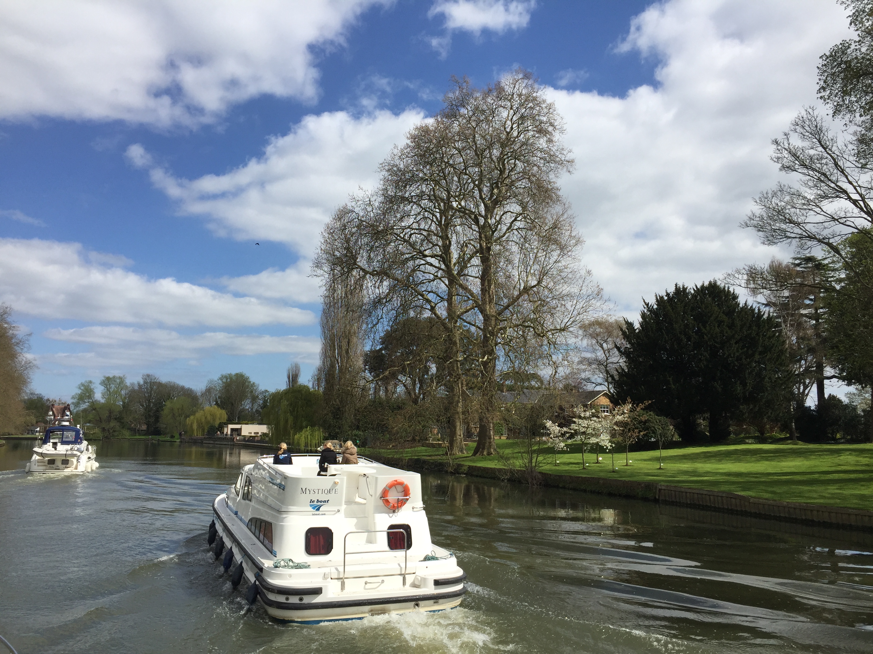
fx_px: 731
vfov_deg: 48.2
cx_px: 436
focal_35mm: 29
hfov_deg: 61.7
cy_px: 327
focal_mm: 4.15
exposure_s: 1/3049
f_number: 2.2
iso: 32
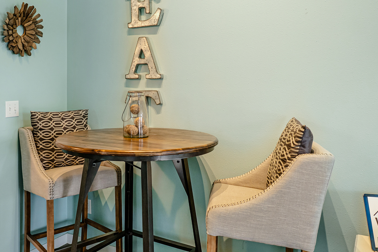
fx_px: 346
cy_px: 142
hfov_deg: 56.5
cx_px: 141
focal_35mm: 33
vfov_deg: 39.9
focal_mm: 20
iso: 900
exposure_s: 1/100
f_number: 2.8
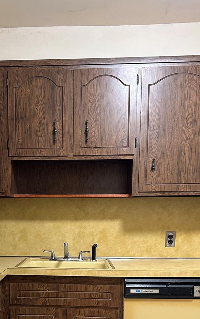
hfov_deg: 29.5
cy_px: 257
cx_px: 58
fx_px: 375
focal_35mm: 43
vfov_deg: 43.9
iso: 400
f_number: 1.78
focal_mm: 6.86
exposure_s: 1/60
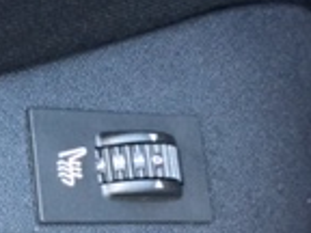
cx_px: -30
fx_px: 1240
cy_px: 132
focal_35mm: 138
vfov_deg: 10.7
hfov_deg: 14.0
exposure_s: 1/30
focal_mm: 3.3
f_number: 2.4
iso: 125
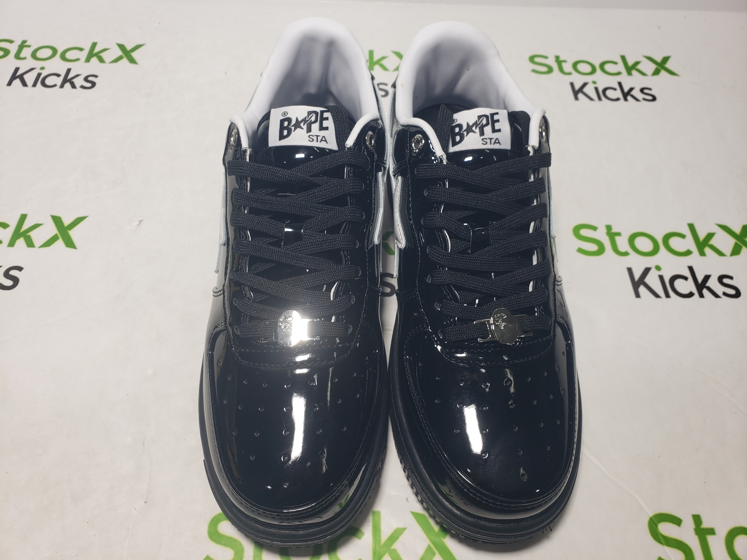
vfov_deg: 53.1
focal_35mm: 26
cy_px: 280
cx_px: 374
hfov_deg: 67.3
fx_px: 561
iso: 50
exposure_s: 1/188
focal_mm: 4.3
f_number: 2.4
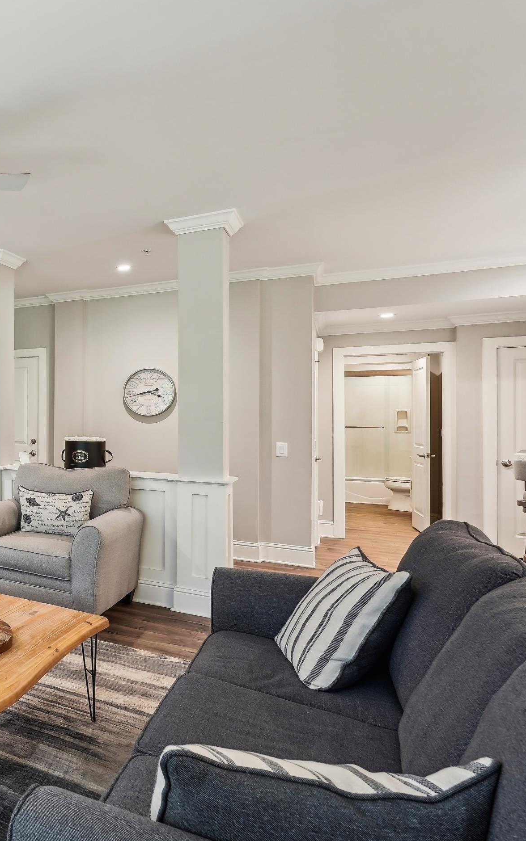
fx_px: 596
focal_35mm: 26
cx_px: -130
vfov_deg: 70.4
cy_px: 420
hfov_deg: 35.4
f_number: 8
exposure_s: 1/5
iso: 400
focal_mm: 16
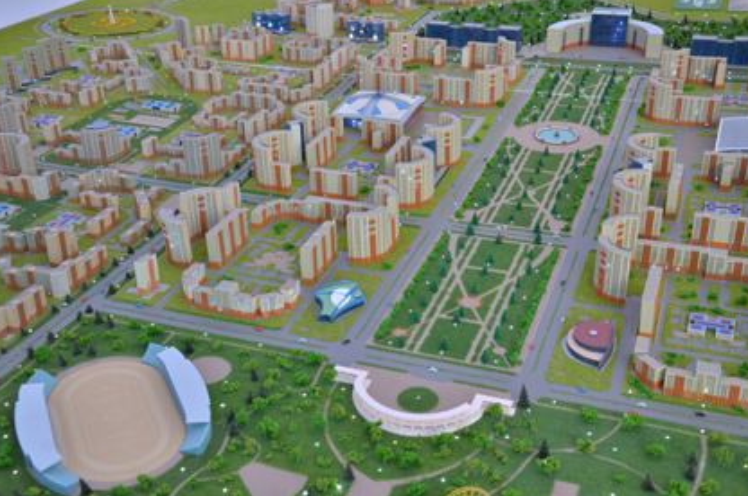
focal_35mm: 46
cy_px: 246
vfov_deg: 29.2
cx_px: 375
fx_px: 954
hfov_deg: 42.8
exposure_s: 1/400
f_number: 7.1
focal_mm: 30
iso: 640
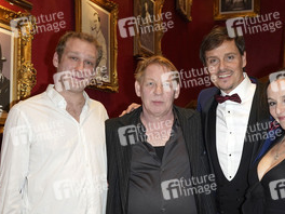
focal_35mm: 46
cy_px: 160
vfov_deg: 31.0
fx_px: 379
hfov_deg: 41.2
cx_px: 160
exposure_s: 1/100
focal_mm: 28
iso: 1600
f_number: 5
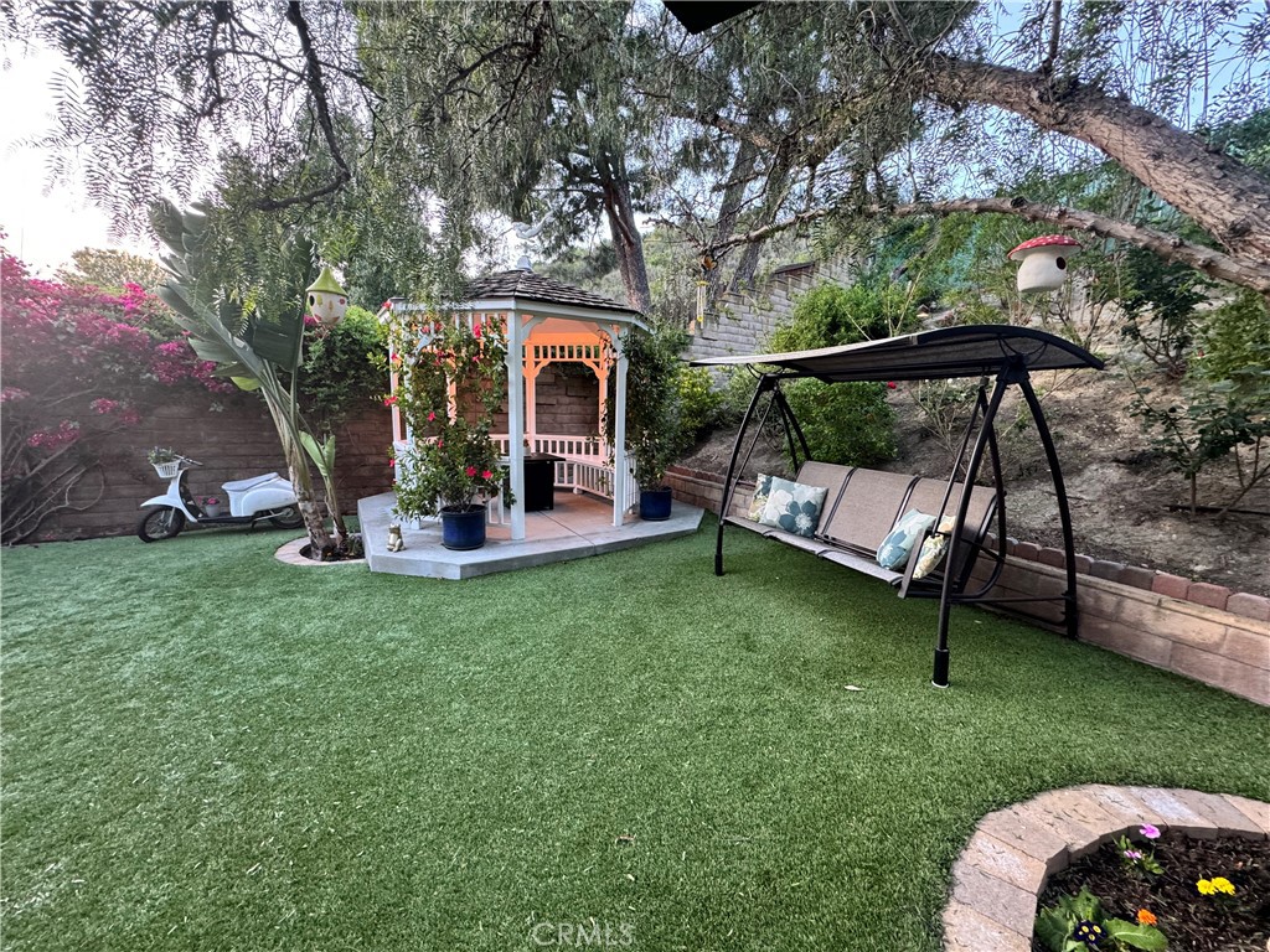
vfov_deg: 85.7
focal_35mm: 14
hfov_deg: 102.1
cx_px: 635
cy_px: 476
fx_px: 514
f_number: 2.2
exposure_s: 1/60
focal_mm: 2.22
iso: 250
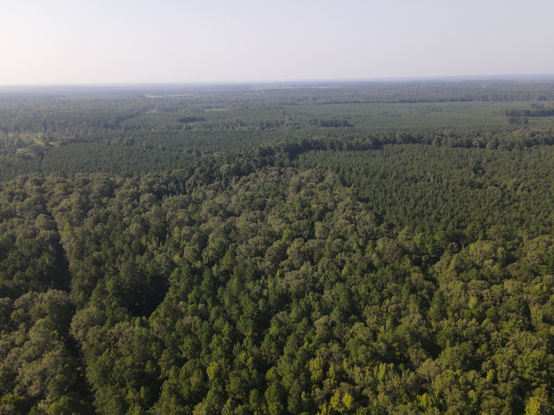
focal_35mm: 24
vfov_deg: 56.8
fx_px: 384
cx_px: 277
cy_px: 208
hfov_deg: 71.6
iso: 180
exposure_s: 1/15
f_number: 2.8
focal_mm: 4.5
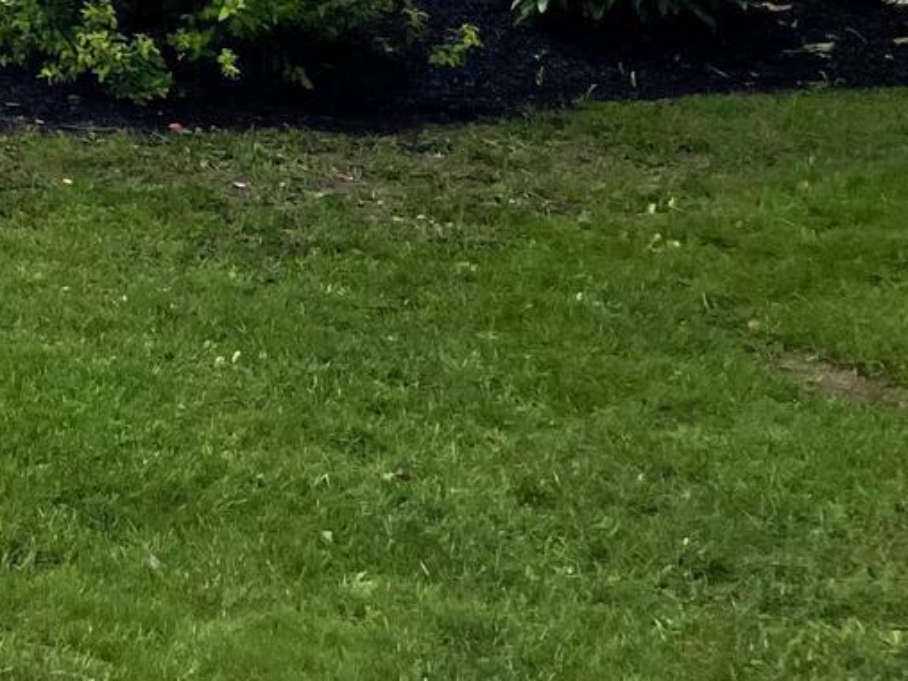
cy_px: -602
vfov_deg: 12.6
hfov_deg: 16.3
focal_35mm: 105
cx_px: -639
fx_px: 2754
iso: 32
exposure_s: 1/2882
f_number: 1.6
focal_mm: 4.2
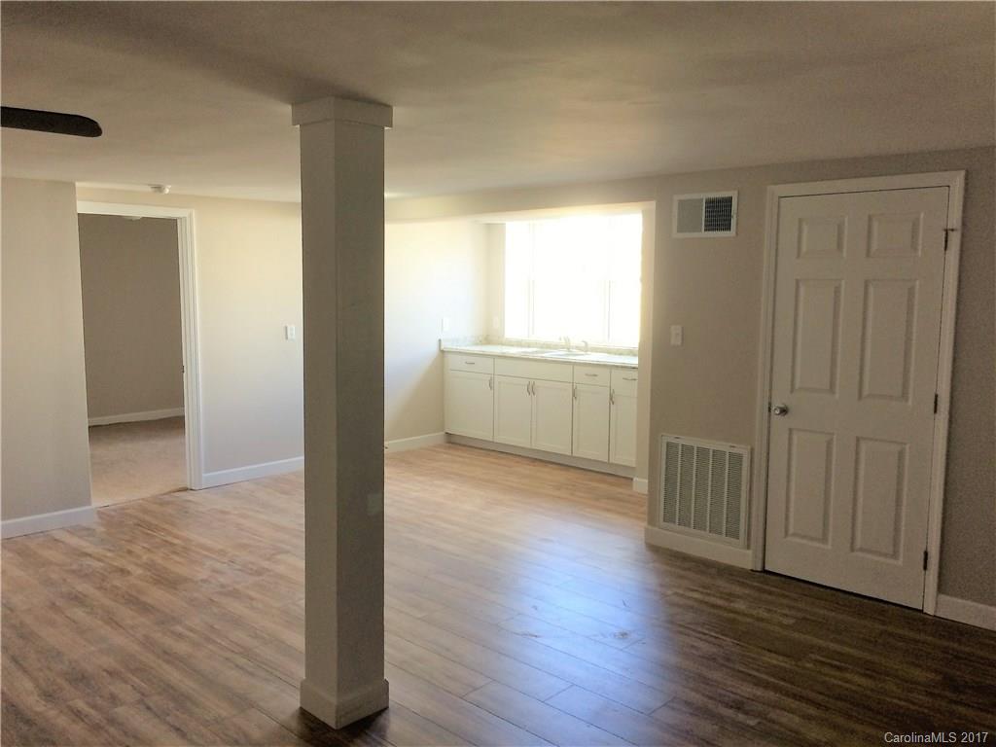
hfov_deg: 61.7
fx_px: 834
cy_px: 374
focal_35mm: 29
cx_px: 498
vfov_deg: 48.2
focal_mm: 4.15
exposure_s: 1/30
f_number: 2.2
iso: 50
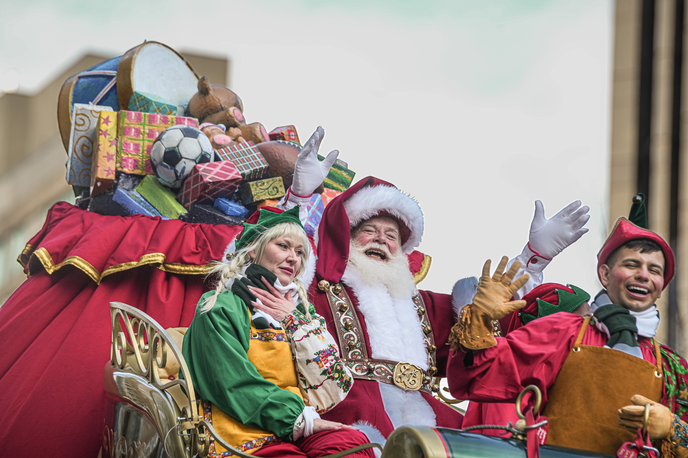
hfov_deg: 6.9
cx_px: 344
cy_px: 229
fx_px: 5733
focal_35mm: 300
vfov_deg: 4.6
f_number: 5.6
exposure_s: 1/640
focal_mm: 300
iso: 640
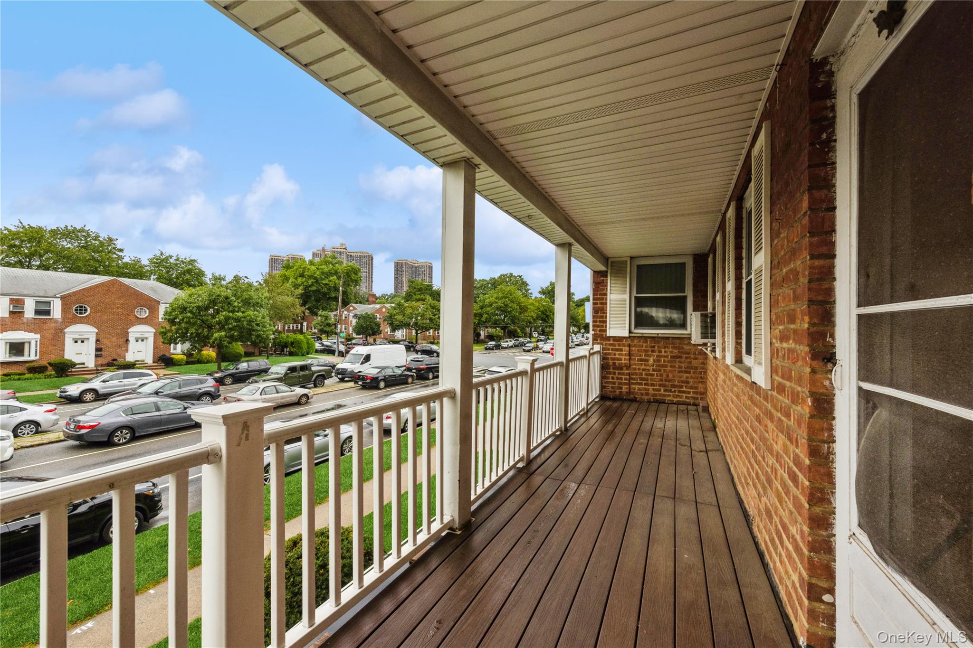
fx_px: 378
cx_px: 486
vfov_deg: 81.2
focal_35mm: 14
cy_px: 324
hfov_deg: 104.3
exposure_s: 1/320
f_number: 11
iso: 400
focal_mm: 14
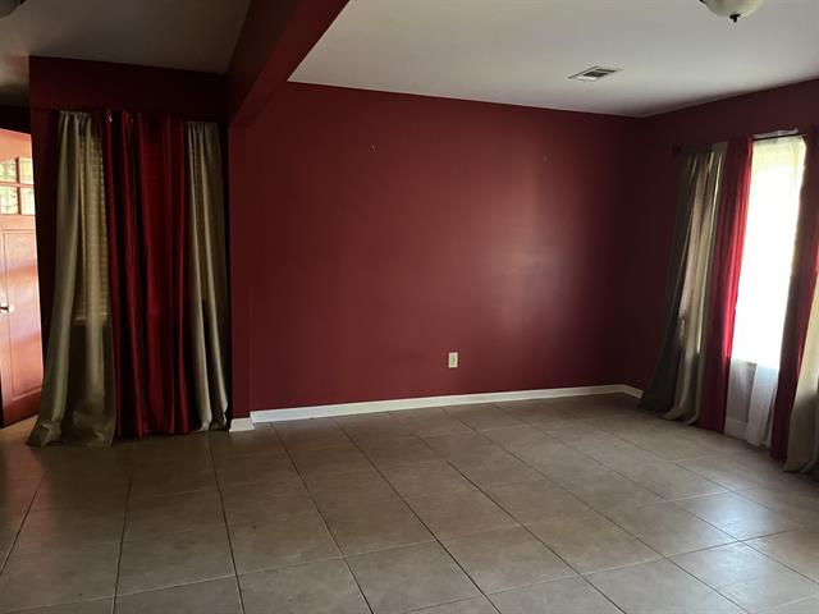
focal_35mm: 26
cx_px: 410
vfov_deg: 53.1
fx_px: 615
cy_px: 307
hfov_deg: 67.3
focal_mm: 5.1
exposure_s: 1/30
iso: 800
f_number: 1.6
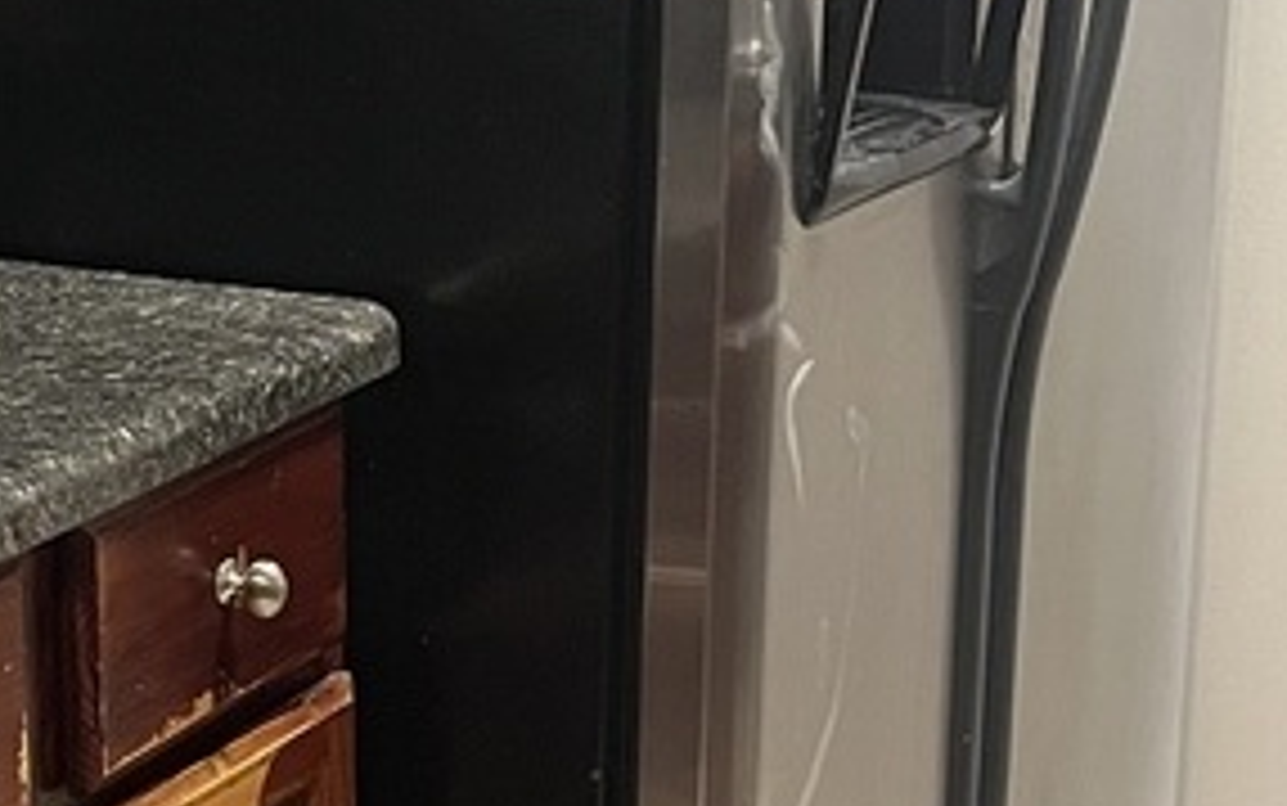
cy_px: 347
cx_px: -99
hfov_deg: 19.2
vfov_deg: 12.6
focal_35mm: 104
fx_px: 3649
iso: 400
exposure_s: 1/60
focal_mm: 5.1
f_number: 1.6
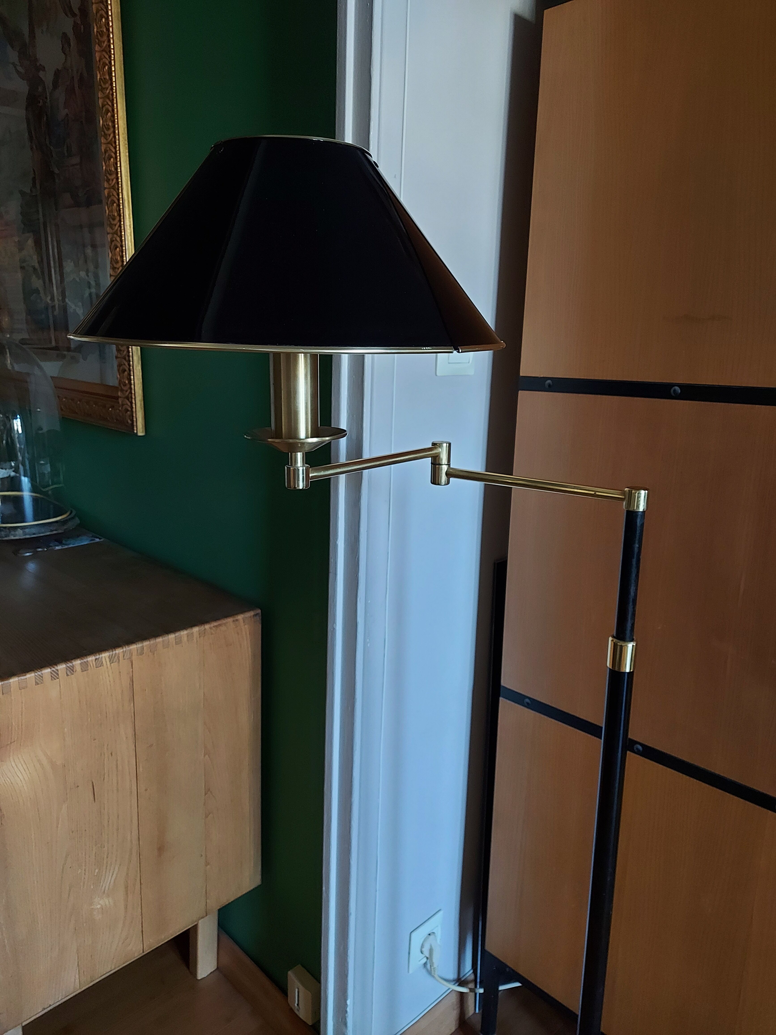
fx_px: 717
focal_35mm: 24
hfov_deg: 56.8
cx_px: 388
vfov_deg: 71.6
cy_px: 518
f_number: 1.8
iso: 250
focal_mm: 5.23
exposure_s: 1/30
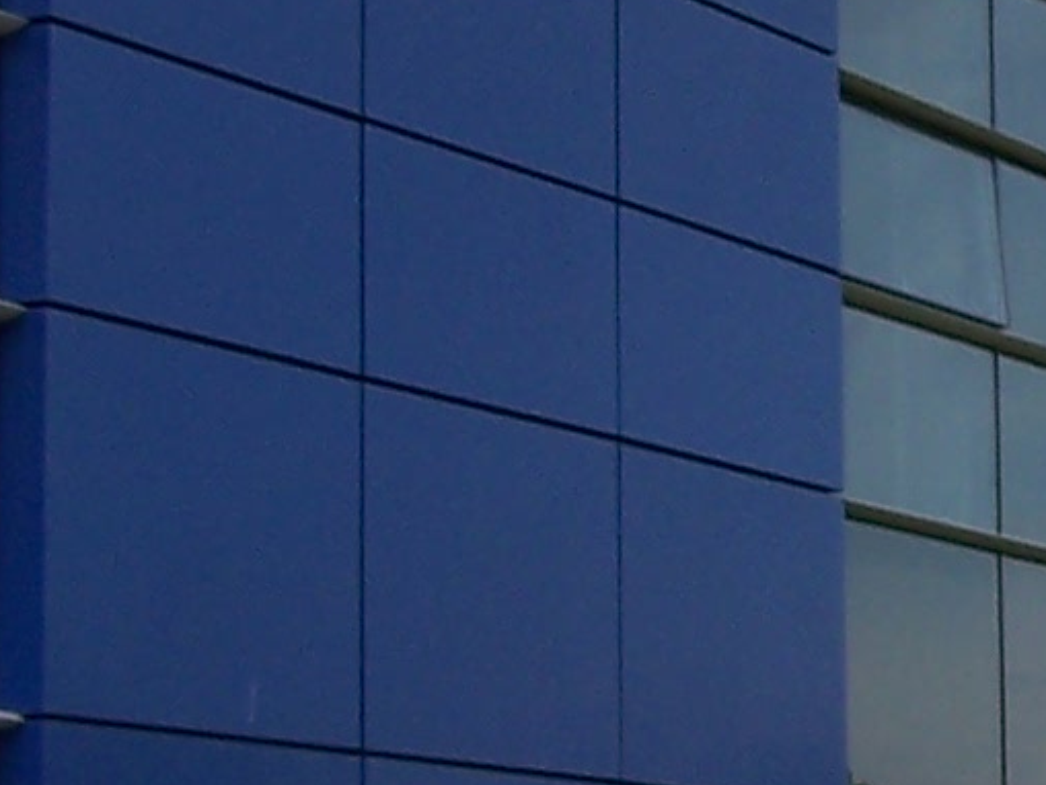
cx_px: 1449
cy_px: 269
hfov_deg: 11.1
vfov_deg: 8.6
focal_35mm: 172
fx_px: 5199
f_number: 4
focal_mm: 6.3
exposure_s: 1/500
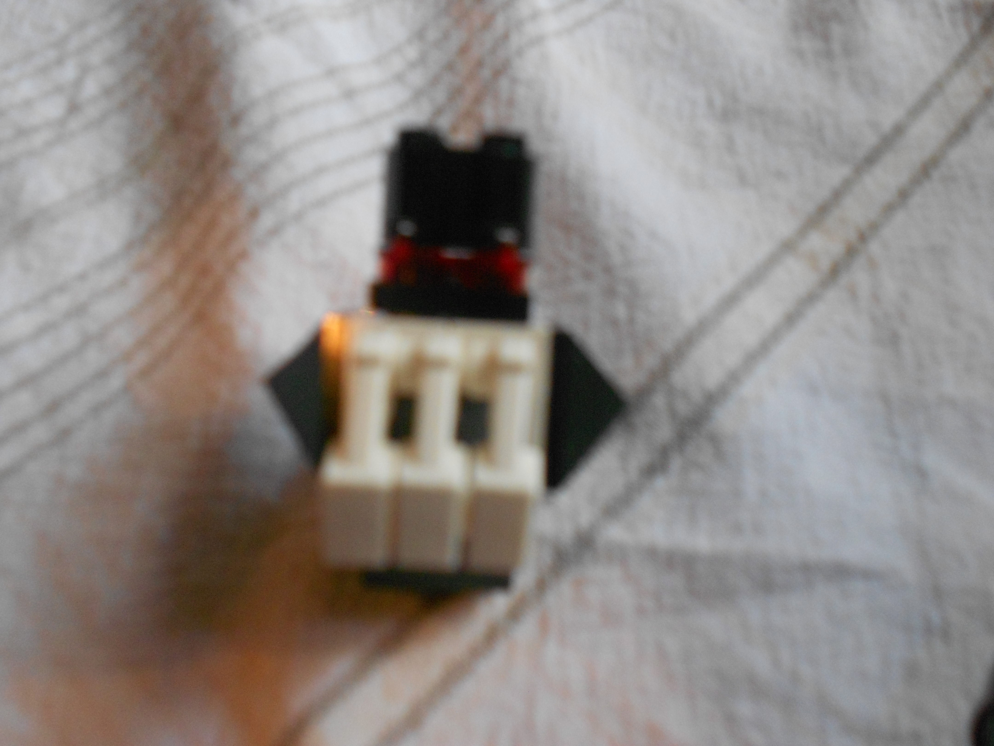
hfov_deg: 56.8
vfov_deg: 44.2
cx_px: 497
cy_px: 373
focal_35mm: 32
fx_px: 919
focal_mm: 5.8
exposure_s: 1/30
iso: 320
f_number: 3.6
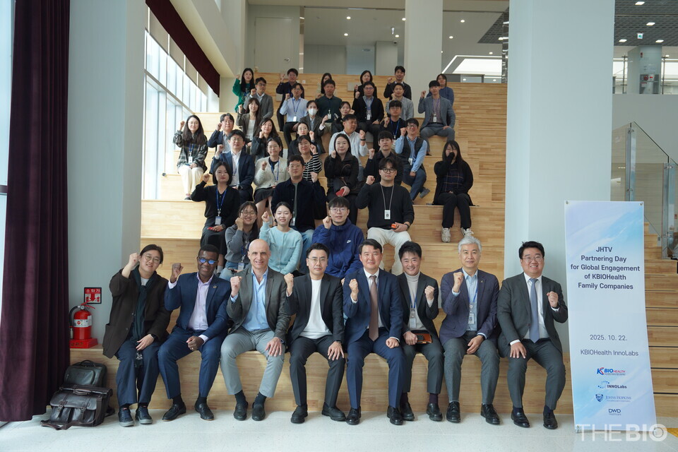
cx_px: 339
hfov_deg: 54.4
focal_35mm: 35
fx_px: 659
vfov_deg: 37.9
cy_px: 226
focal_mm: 35
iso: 320
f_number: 4
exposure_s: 1/160
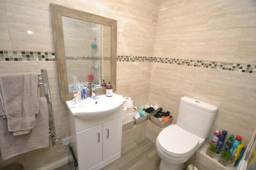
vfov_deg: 77.3
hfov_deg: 100.4
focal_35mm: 15
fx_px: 107
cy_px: 85
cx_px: 128
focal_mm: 10
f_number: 4
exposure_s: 1/60
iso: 2800
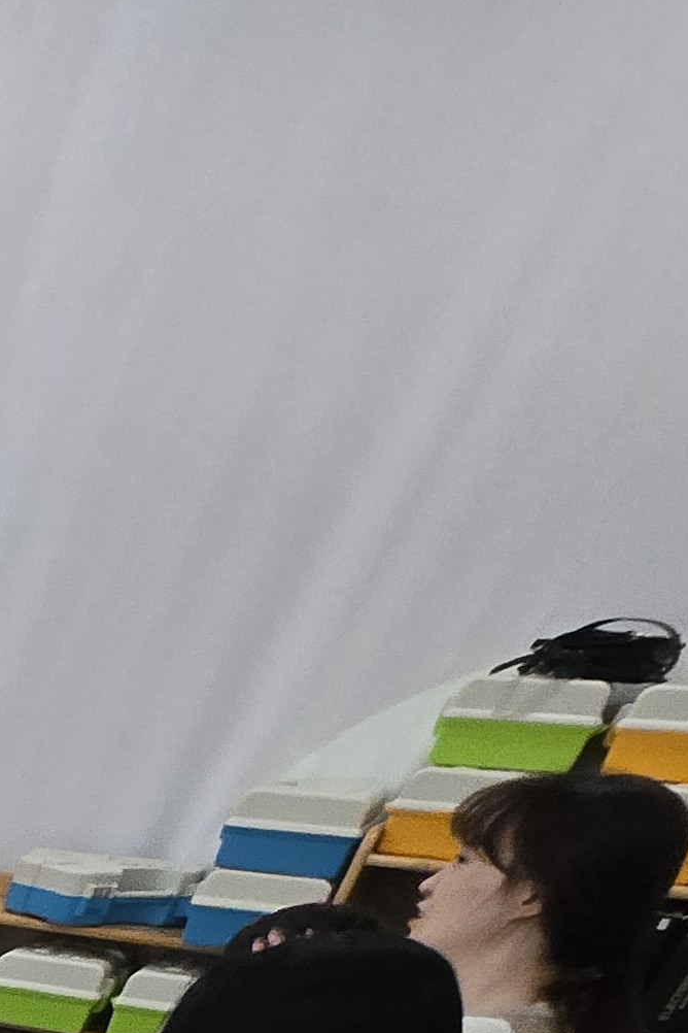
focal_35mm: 54
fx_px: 1548
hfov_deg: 12.7
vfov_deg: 27.5
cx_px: -1220
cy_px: 1486
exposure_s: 1/60
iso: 125
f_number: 2.2
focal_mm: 1.7
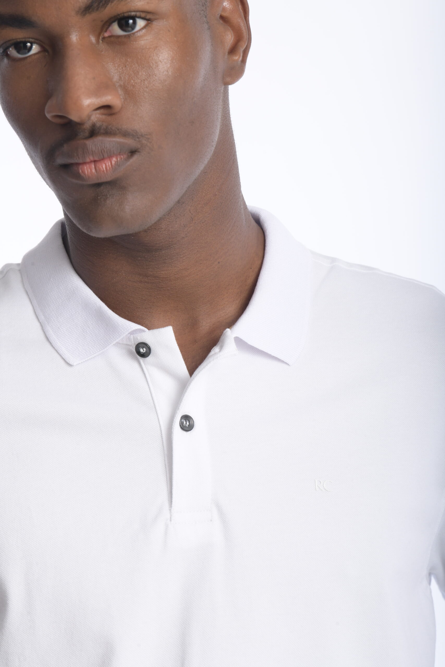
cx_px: 222
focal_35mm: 200
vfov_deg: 10.3
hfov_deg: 6.9
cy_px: 334
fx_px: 3708
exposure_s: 1/250
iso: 500
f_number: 11
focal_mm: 200
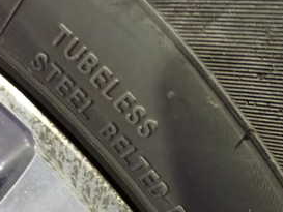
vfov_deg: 21.4
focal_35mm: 66
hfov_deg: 29.2
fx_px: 540
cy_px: 221
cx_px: 95
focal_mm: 5.4
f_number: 2.3
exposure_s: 1/30
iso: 1600
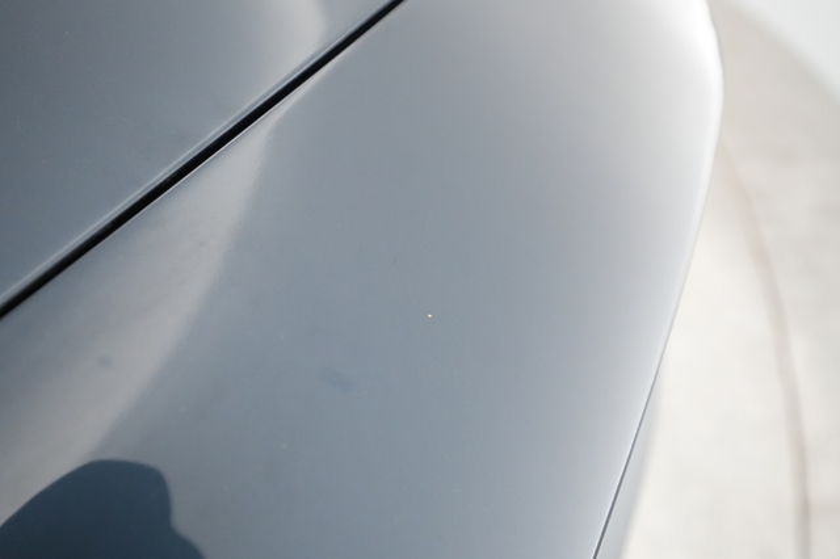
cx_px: 420
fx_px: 653
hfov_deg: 65.5
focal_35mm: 28
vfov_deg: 46.4
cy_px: 280
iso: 6400
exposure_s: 1/100
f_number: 4.5
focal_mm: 28
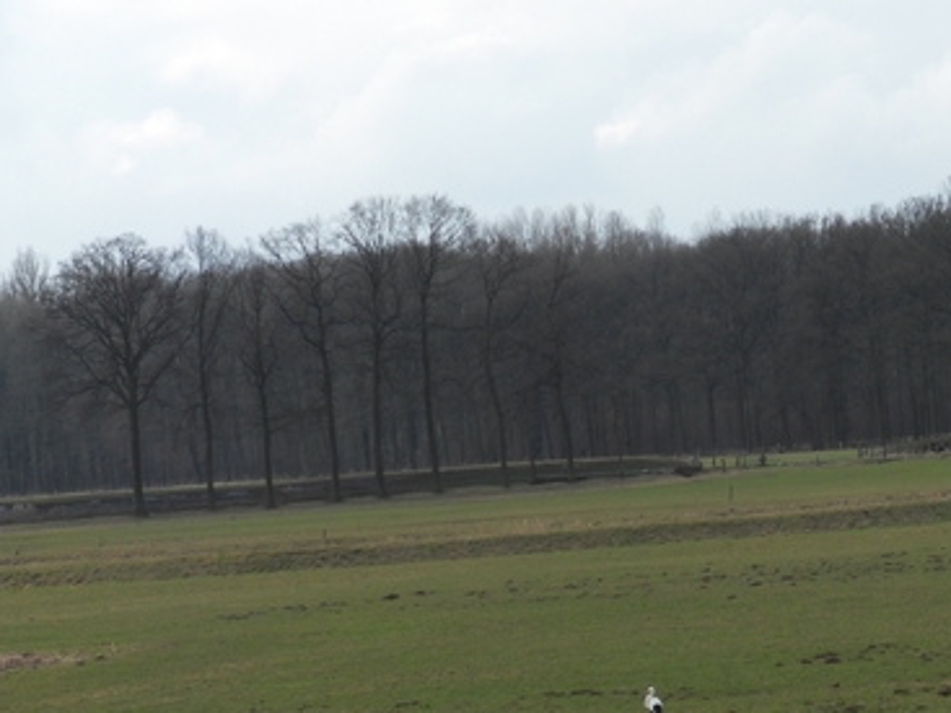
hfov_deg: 8.8
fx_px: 6152
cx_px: 723
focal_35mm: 224
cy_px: 412
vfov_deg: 6.6
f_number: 5.2
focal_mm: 24.9
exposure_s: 1/250
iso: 80
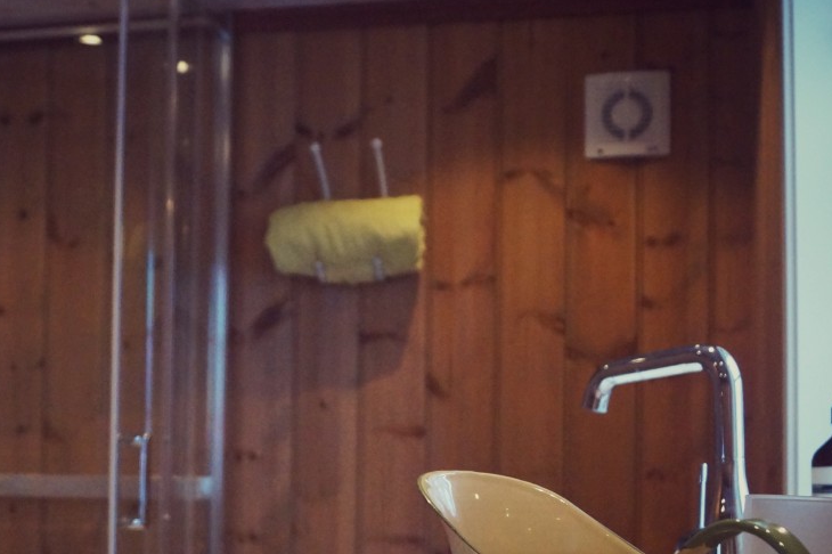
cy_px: 458
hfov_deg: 33.2
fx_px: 1386
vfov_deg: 22.2
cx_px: 293
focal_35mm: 60
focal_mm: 18
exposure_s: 1/125
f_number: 3.5
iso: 3200
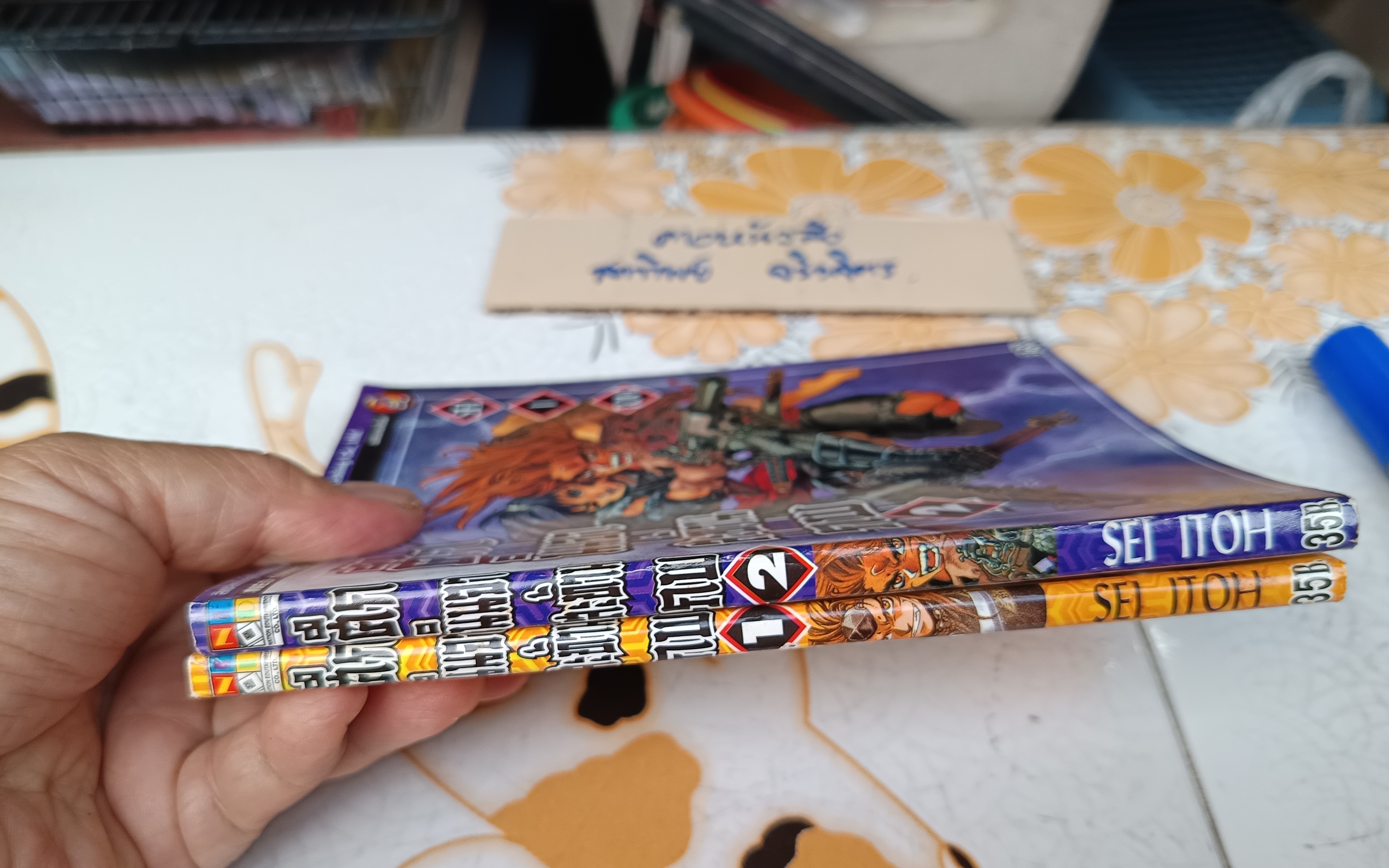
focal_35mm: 26
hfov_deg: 70.4
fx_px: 984
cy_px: 489
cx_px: 704
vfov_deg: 47.5
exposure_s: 1/50
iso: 334
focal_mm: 5.31
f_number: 1.7
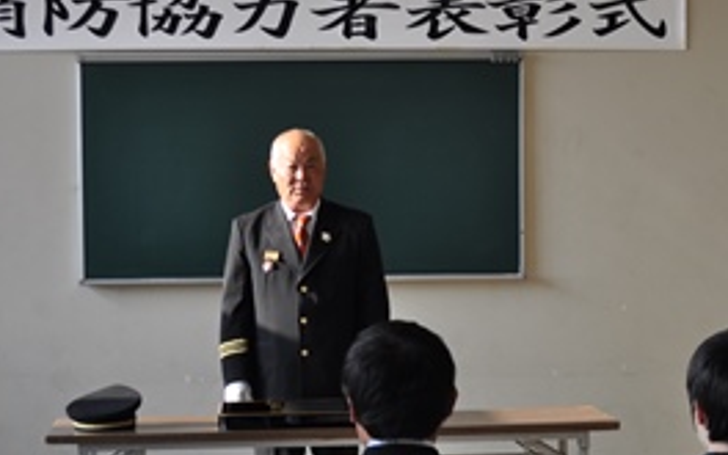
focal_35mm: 91
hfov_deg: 22.8
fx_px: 1803
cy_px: 314
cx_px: 361
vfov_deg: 14.4
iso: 320
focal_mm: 35
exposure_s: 1/125
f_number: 5.6
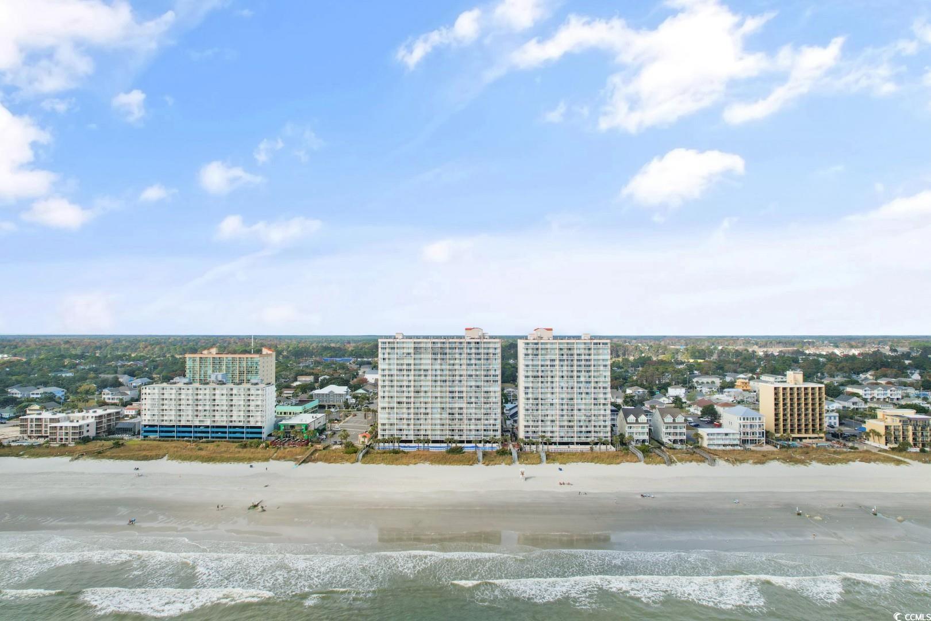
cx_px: 466
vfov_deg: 57.2
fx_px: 569
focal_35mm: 22
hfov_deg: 78.6
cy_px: 310
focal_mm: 8.38
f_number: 2.8
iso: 100
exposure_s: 1/350
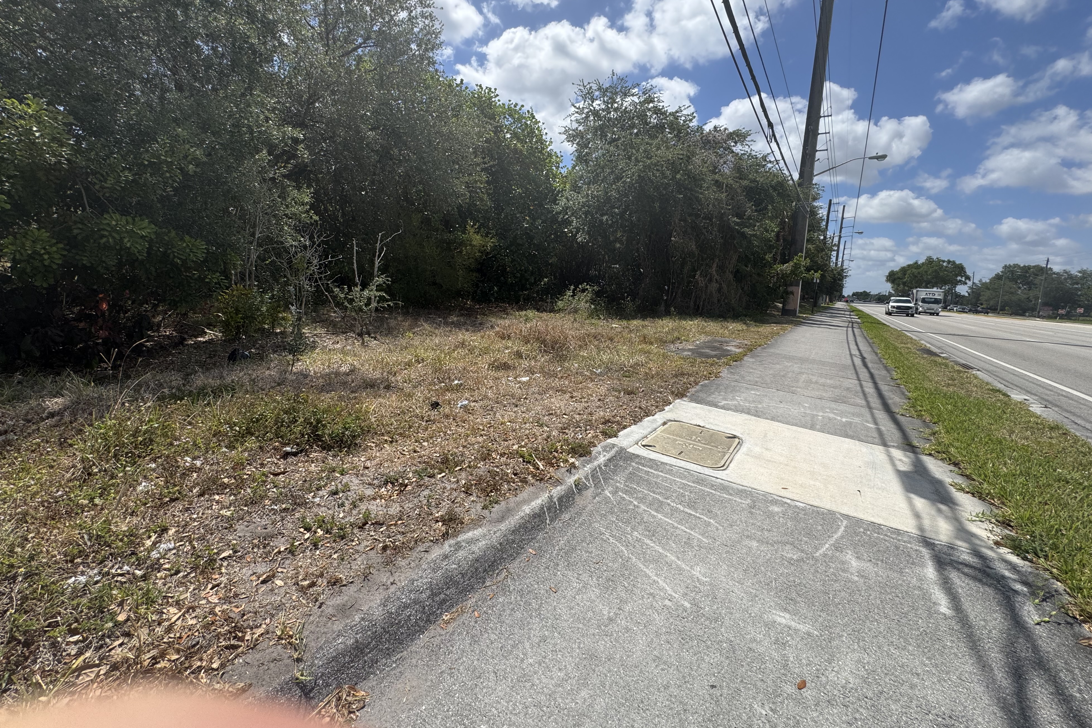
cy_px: 321
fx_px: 455
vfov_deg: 77.0
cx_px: 531
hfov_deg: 100.4
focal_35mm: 15
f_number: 2.2
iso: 50
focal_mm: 2.22
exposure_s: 1/1672
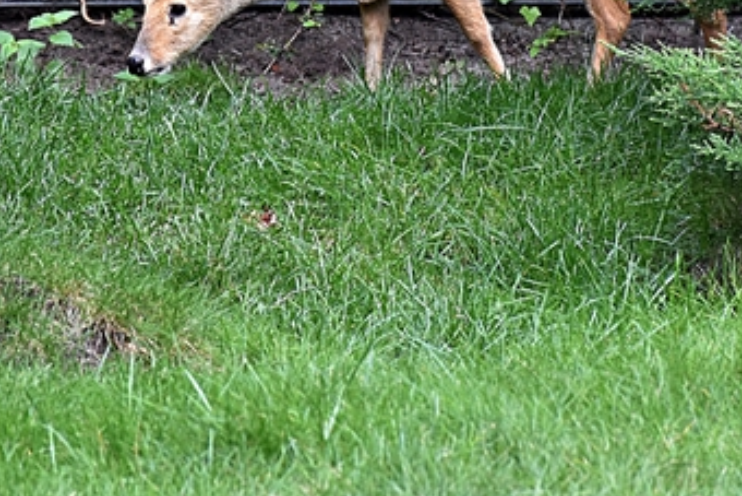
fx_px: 13052
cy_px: -102
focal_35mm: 633
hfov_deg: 3.3
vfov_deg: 2.2
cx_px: 312
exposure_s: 1/250
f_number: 5.6
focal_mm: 140
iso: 800
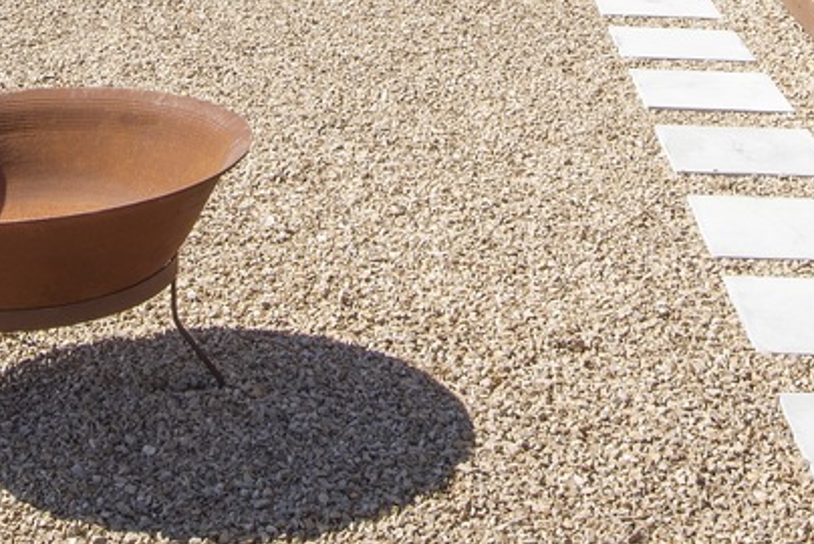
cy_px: -452
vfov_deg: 13.7
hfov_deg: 22.8
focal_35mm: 89
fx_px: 2014
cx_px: 357
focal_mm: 18
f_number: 11
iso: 64
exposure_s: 1/160
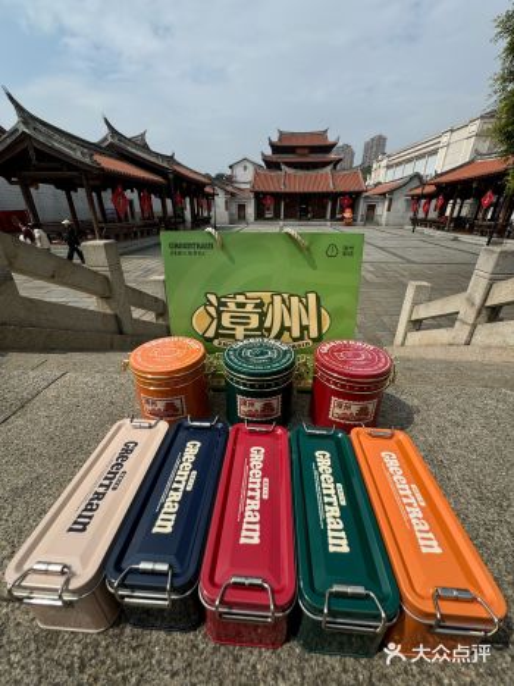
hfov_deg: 85.6
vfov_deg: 102.1
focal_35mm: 14
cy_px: 343
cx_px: 257
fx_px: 277
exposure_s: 1/2985
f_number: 2.2
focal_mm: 2.22
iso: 50
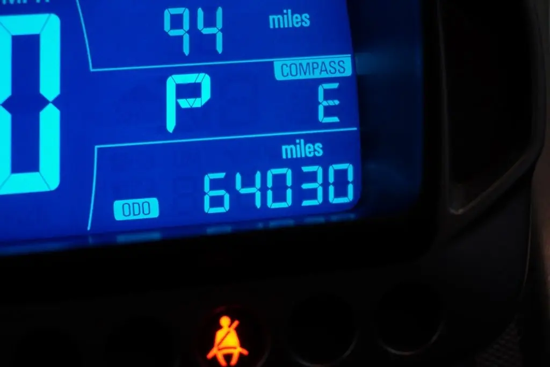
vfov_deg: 18.2
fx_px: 1146
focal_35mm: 75
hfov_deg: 27.0
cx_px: 275
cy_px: 184
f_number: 5.6
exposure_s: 1/80
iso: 1000
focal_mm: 50
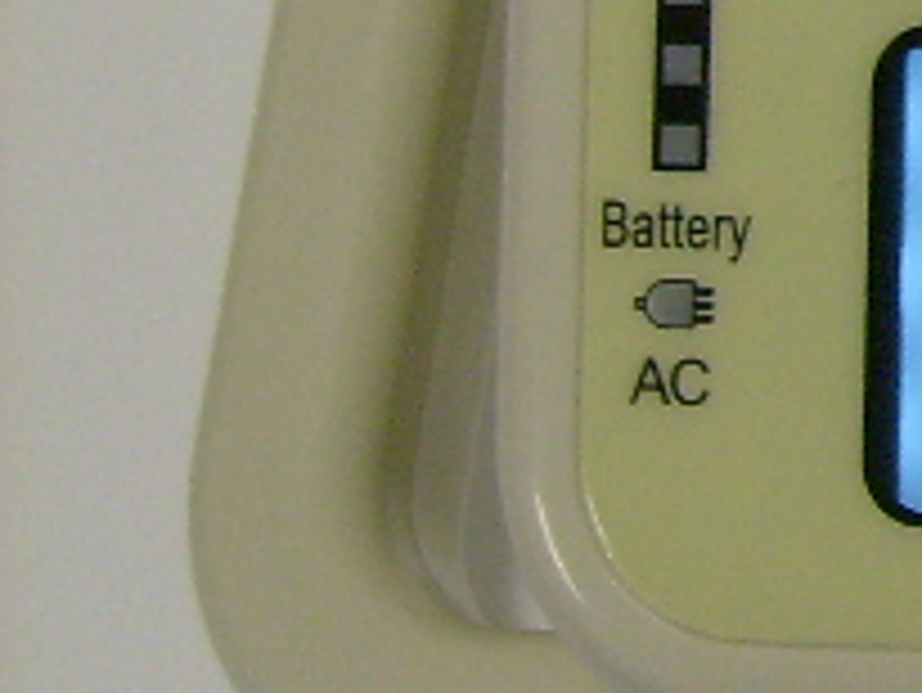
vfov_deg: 8.4
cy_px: -104
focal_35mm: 175
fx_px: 4664
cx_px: 2289
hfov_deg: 9.8
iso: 100
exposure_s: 1/60
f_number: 2.8
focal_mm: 5.8
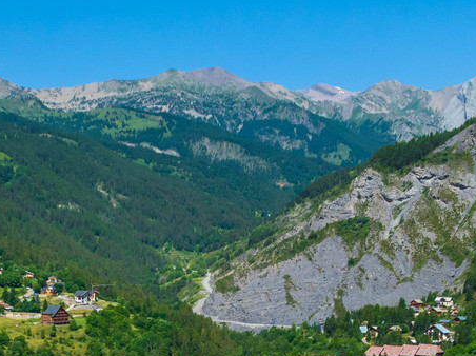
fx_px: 1168
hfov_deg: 23.0
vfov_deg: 16.4
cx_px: 193
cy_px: 460
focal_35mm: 85
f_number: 8
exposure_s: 1/320
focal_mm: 12.3
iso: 100
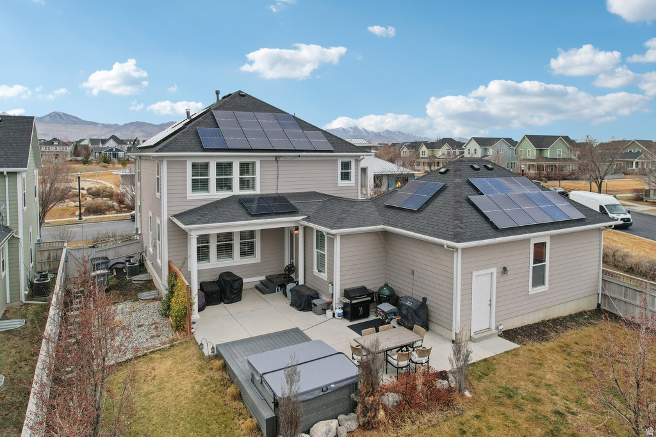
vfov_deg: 57.2
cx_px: 328
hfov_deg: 78.6
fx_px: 401
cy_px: 218
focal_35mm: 22
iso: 100
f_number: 2.8
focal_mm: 8.4
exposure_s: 1/50
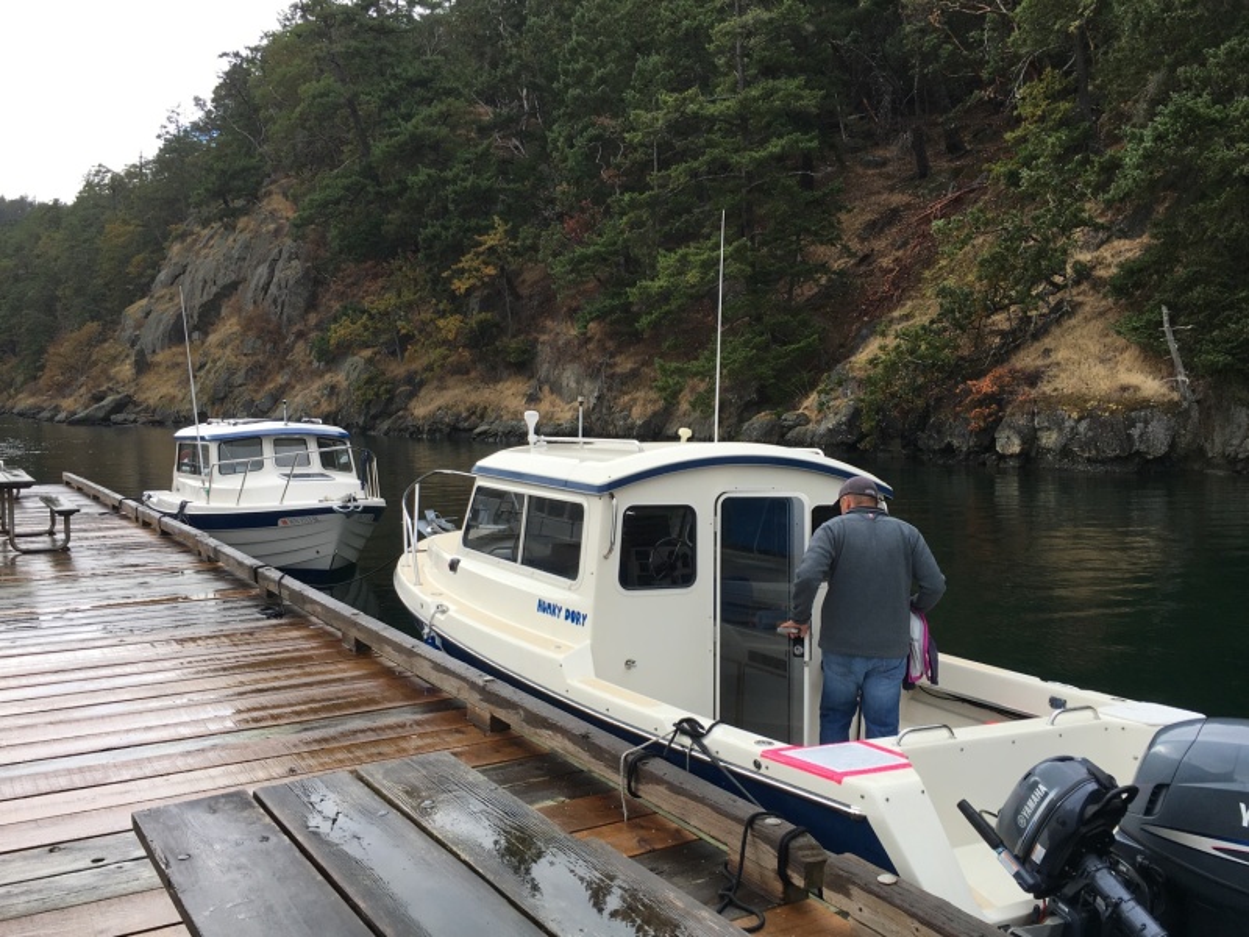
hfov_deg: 61.7
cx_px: 624
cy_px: 468
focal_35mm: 29
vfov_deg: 48.2
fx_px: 1046
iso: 25
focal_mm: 4.15
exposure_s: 1/187
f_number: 2.2
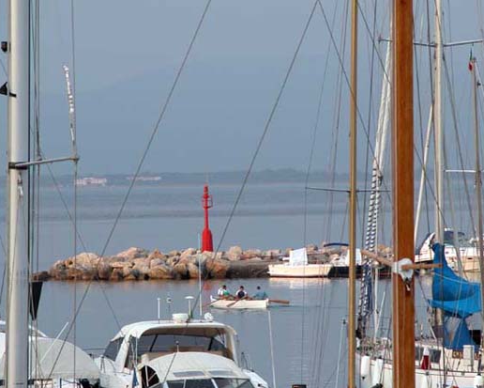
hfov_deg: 5.7
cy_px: 228
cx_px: 298
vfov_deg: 4.6
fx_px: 4857
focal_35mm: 339
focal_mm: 71.2
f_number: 5.9
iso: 100
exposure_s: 1/79.7
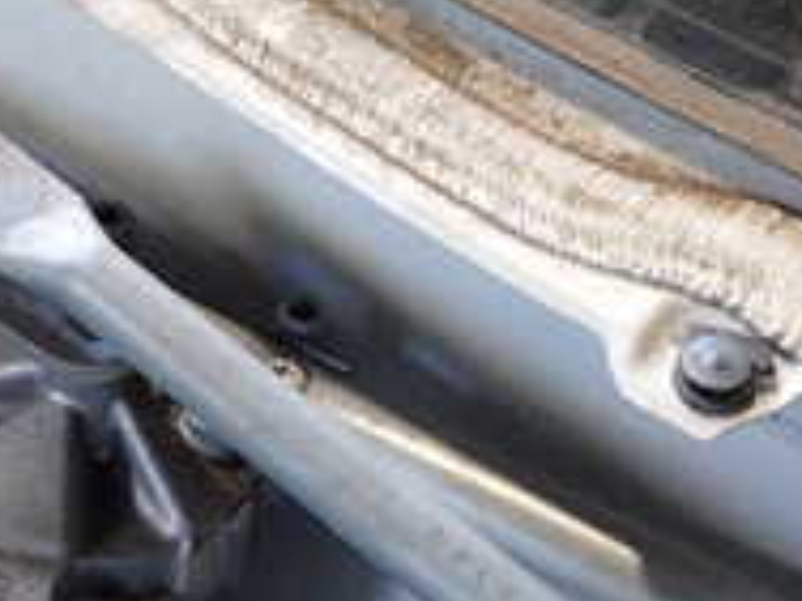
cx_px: 154
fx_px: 2224
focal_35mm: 96
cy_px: 205
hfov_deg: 20.2
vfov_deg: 15.4
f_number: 2.3
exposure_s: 1/30
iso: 200
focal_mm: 5.4
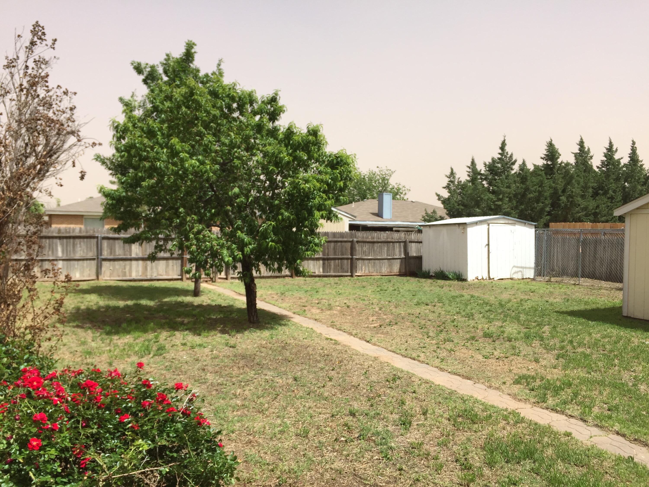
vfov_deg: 48.2
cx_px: 324
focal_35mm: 29
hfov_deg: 61.7
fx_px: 544
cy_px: 244
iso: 32
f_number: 2.2
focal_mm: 4.15
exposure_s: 1/1163
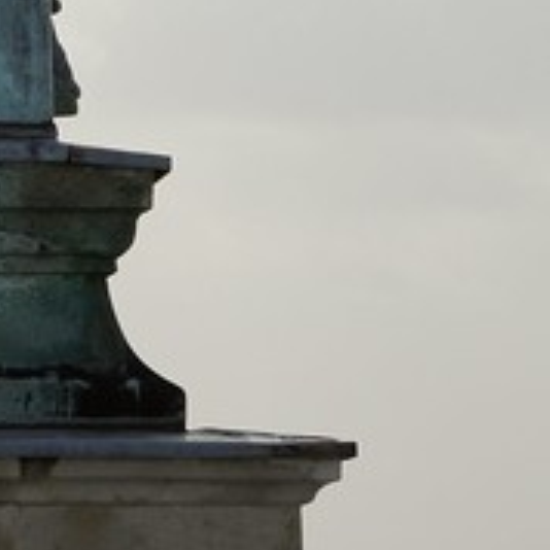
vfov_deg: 2.7
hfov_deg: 2.7
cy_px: -810
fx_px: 11774
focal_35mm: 655
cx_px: -745
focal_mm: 86
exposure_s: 1/320
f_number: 16
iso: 200
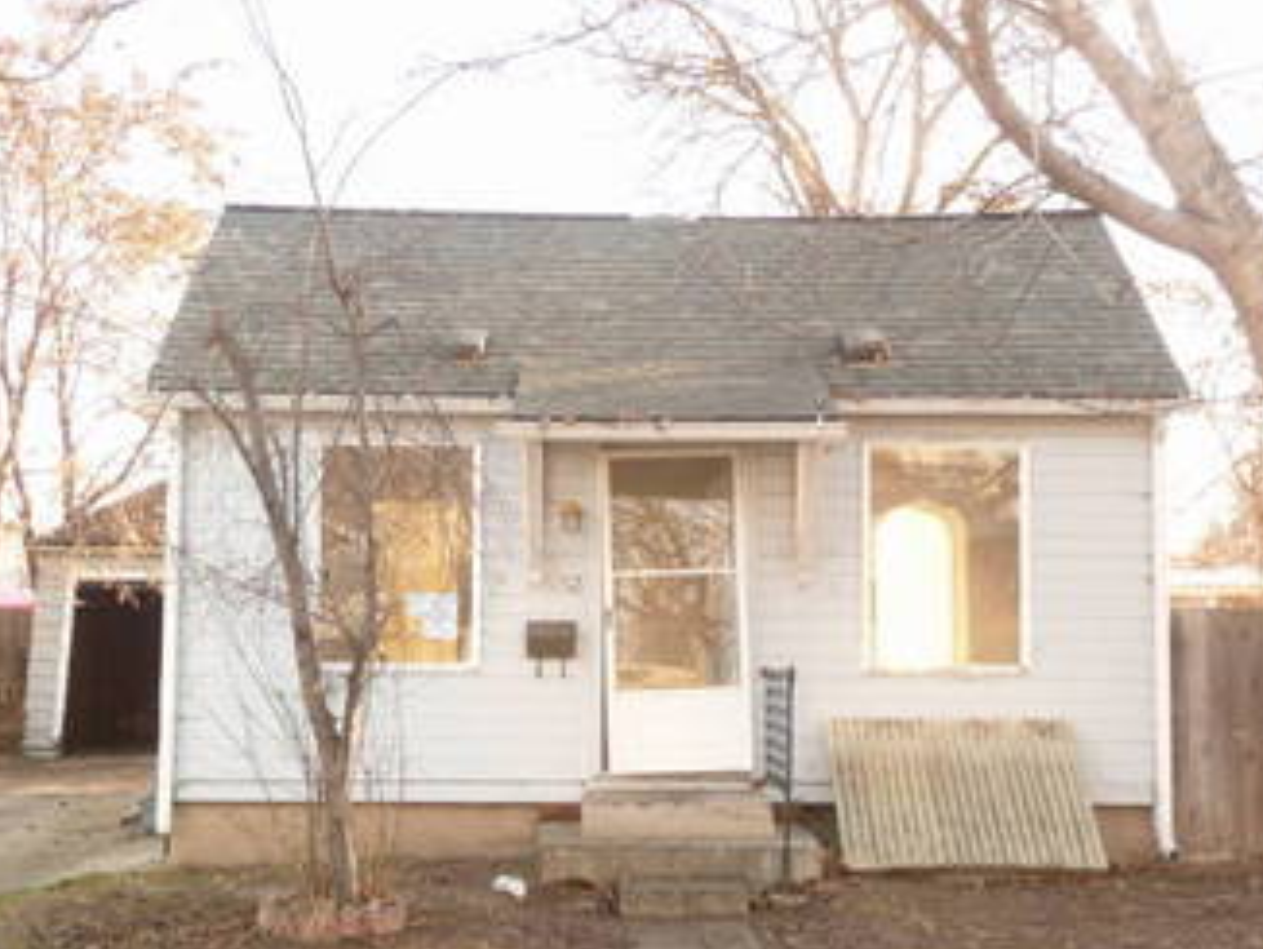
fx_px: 1935
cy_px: 500
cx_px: 632
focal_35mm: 53
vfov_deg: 27.6
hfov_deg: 36.1
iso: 100
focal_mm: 8.2
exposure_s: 1/40
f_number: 4.2
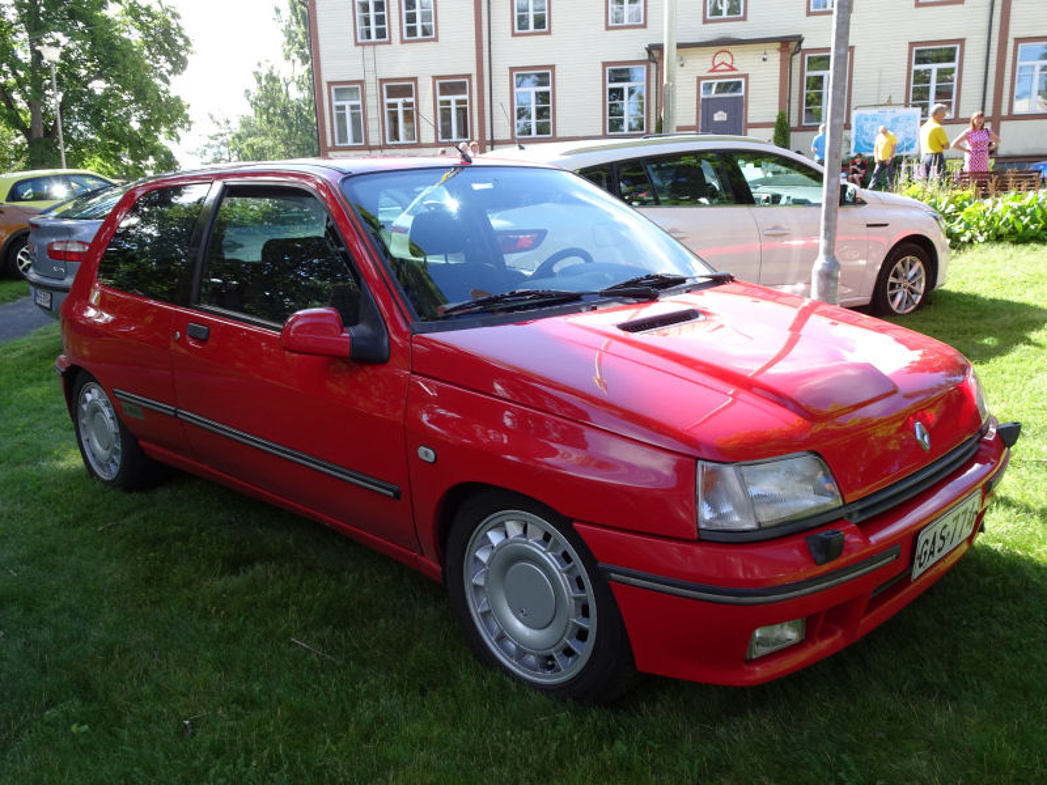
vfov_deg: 48.2
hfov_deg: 61.7
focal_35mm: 29
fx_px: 877
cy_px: 392
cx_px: 524
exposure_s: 1/100
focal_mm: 4.92
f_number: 3.5
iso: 80
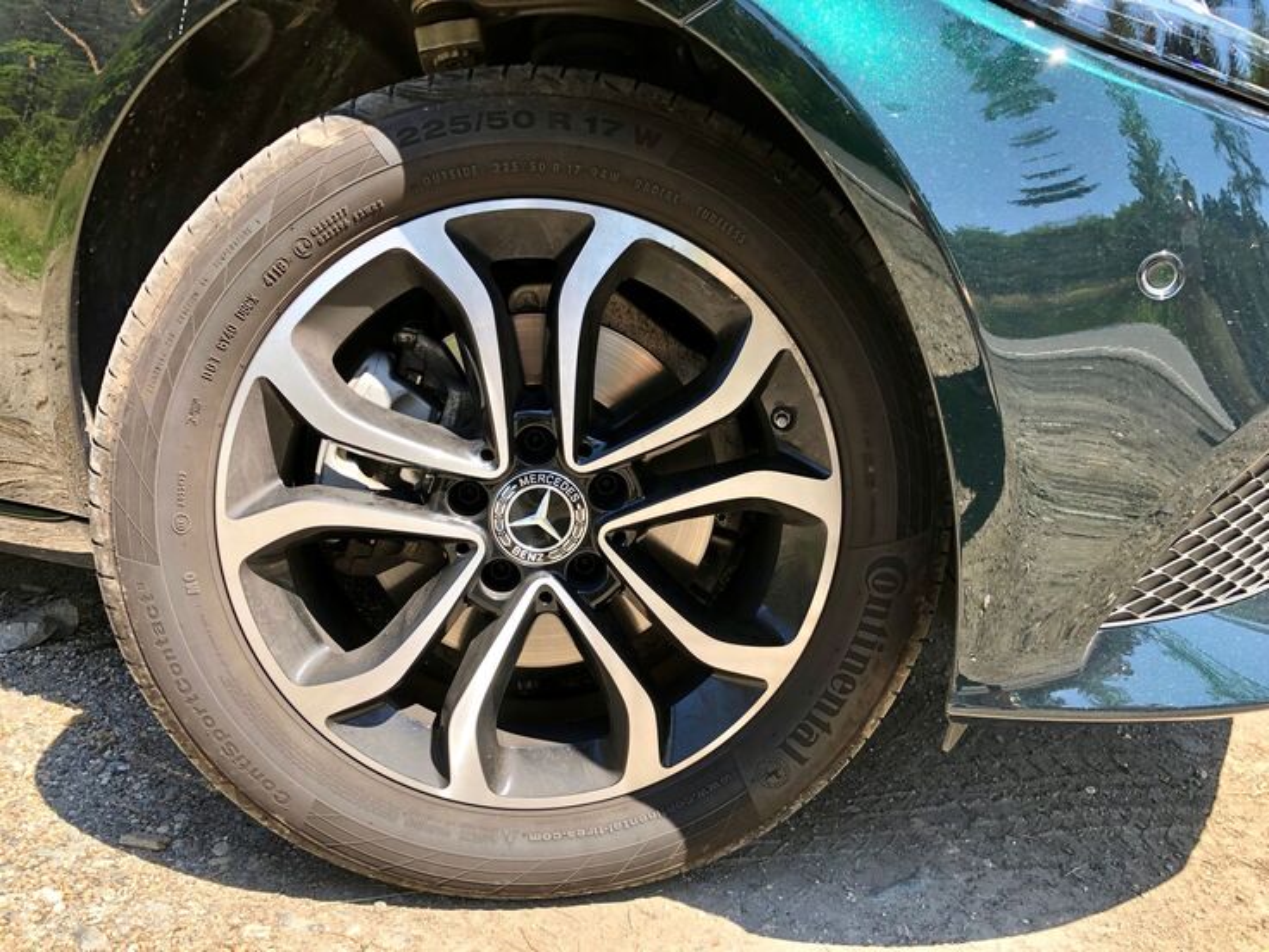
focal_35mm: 28
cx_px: 634
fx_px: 1026
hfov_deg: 63.4
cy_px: 476
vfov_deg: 49.7
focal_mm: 4
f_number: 1.8
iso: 20
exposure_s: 1/218
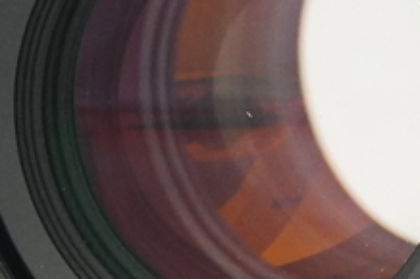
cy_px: 140
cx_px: 347
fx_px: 3276
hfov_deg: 7.3
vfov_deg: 4.9
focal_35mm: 281
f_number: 11
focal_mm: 51
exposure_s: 1/25
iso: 6400
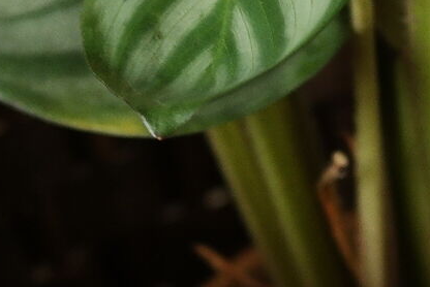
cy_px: 477
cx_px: 498
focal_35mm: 166
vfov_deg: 8.1
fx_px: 1984
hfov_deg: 12.1
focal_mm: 26
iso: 400
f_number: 5
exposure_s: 1/30
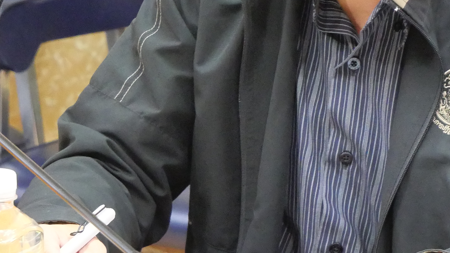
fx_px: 4428
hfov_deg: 5.8
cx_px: 321
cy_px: 4
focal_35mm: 371
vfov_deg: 3.3
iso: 3200
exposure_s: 1/10
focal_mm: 60
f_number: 5.6
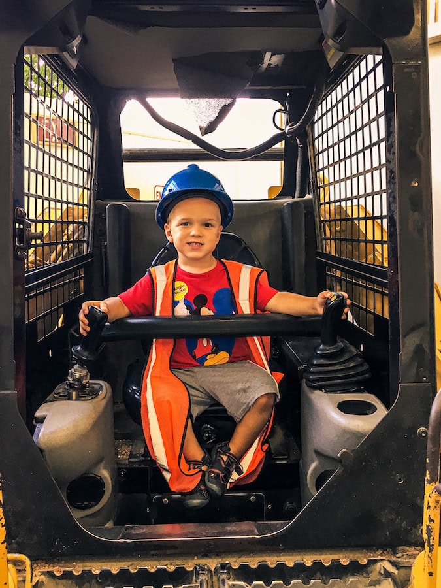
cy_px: 294
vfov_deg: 61.7
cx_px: 220
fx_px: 493
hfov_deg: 48.2
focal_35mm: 29
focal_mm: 4.2
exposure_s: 1/30
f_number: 2.2
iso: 64
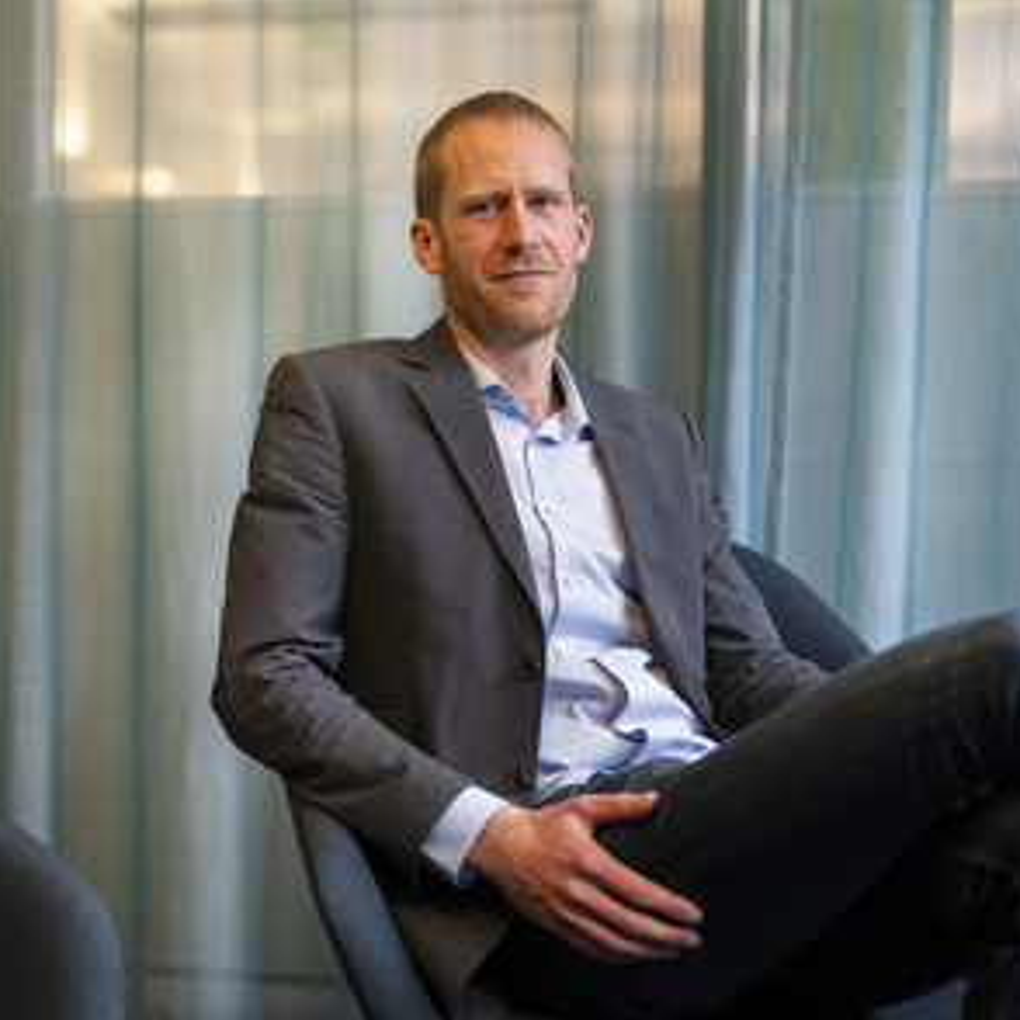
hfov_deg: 26.2
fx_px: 2167
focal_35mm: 65
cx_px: 267
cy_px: 517
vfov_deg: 26.5
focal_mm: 50
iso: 500
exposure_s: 1/250
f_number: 1.8
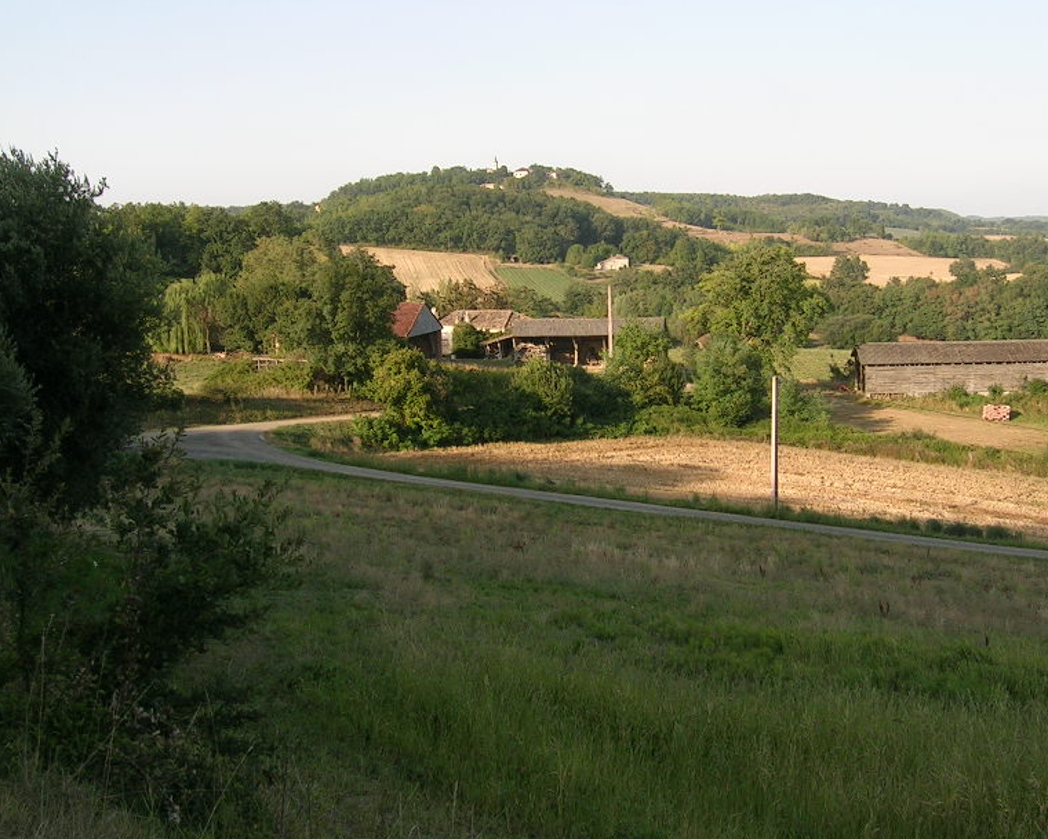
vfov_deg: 32.6
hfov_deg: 40.3
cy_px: 326
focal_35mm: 46
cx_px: 590
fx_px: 1427
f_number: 4.8
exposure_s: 1/186
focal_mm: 5.4
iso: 50
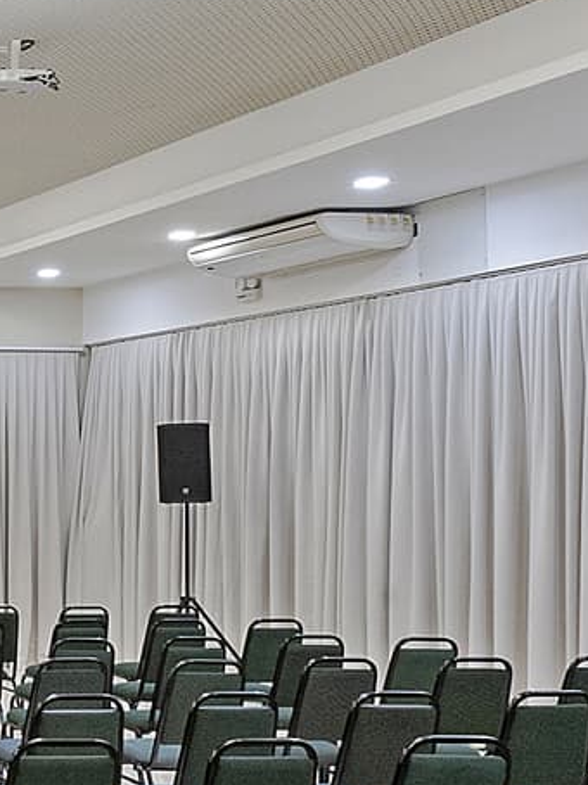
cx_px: -733
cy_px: 461
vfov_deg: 27.0
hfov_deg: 14.8
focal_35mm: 72
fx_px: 1632
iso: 640
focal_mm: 17
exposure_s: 1/2
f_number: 11
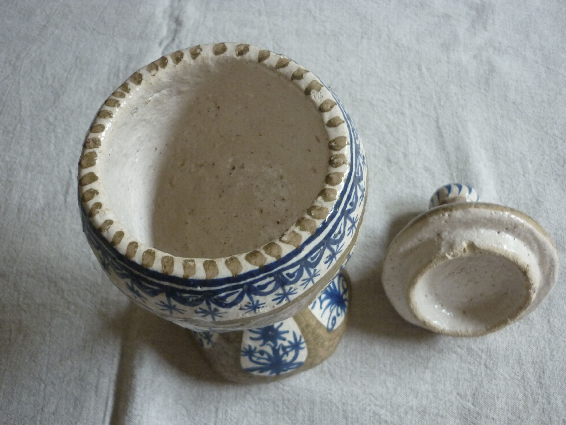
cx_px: 286
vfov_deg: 41.8
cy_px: 216
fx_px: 556
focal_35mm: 34
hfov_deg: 54.0
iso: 250
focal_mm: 5.5
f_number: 2.8
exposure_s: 1/30
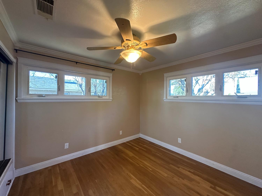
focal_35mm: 14
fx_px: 106
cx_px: 131
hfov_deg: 102.1
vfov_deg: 85.7
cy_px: 98
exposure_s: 1/60
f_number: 2.2
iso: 200
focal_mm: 2.22
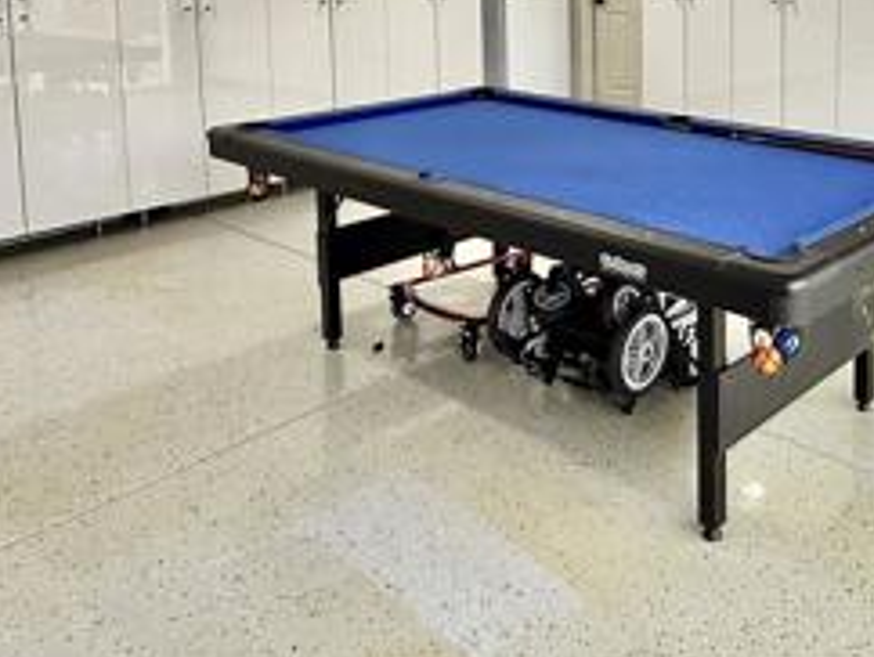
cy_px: 40
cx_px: 650
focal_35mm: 37
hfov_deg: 48.3
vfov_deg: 35.9
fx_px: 935
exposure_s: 1/60
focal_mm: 2.22
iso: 320
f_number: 2.2
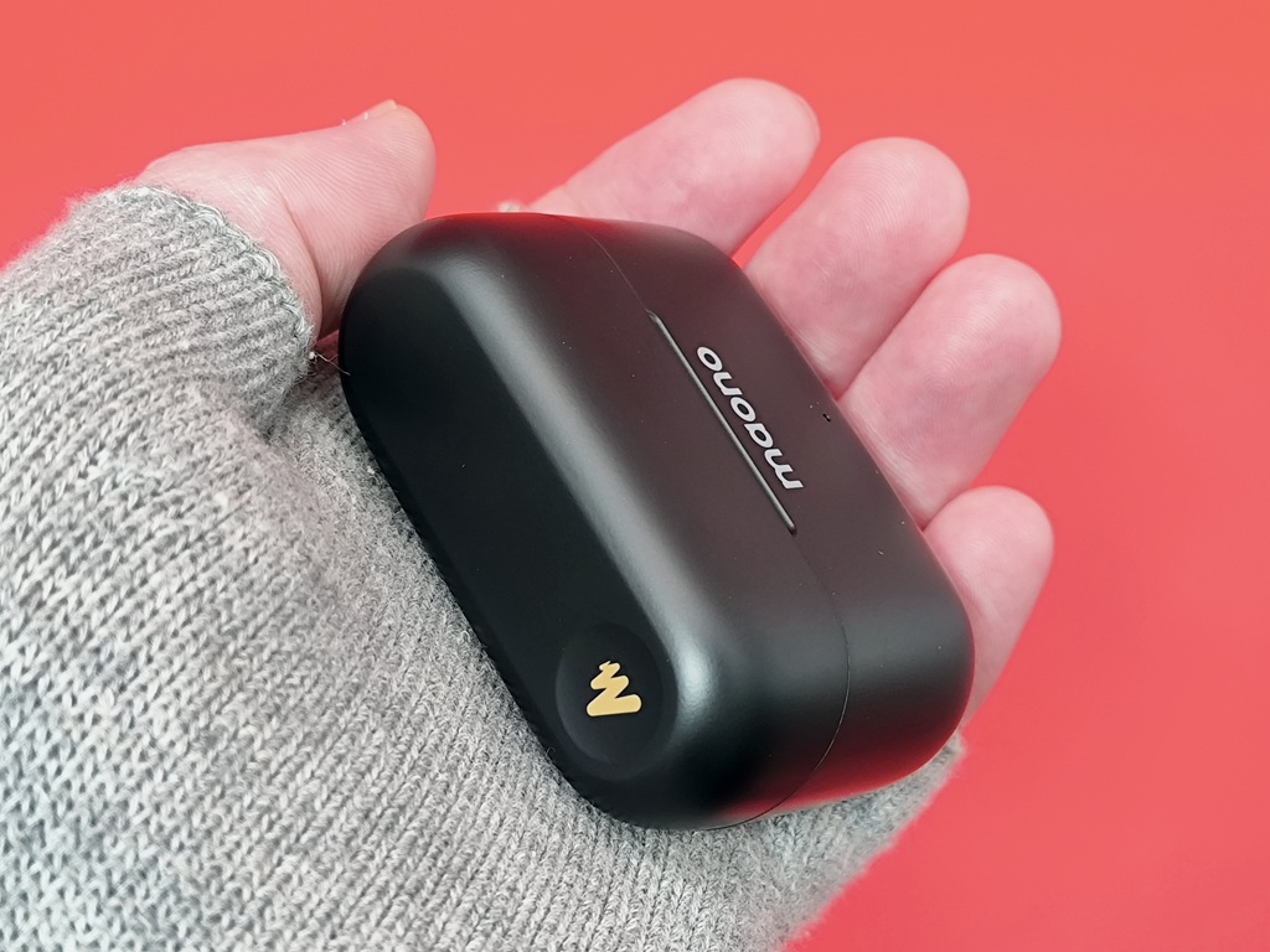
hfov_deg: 29.8
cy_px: 476
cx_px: 635
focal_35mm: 65
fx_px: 2385
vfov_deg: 22.6
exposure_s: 1/50
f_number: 1.65
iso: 640
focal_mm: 6.14
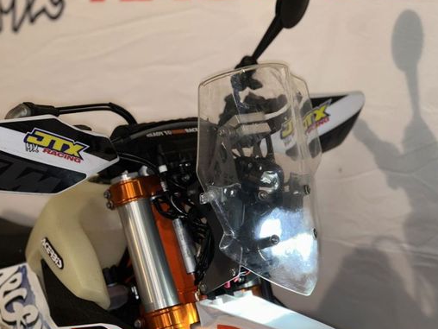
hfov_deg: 20.2
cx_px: 186
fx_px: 1227
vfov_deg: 15.2
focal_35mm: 97
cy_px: 157
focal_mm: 9
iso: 40
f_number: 2.8
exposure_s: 1/33
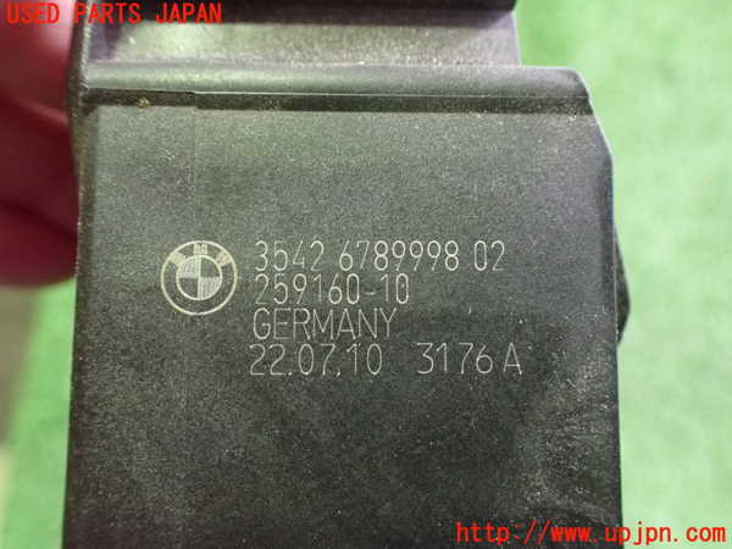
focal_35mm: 30
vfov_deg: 46.8
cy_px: 274
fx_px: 634
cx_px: 366
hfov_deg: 60.0
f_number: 2.3
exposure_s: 1/30
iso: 1600
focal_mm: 5.4
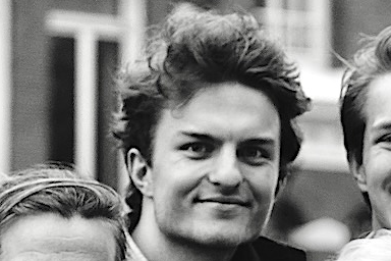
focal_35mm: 437
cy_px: 384
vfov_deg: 3.1
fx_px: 4746
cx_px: 426
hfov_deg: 4.7
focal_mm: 56
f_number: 2.8
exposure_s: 1/800
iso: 320
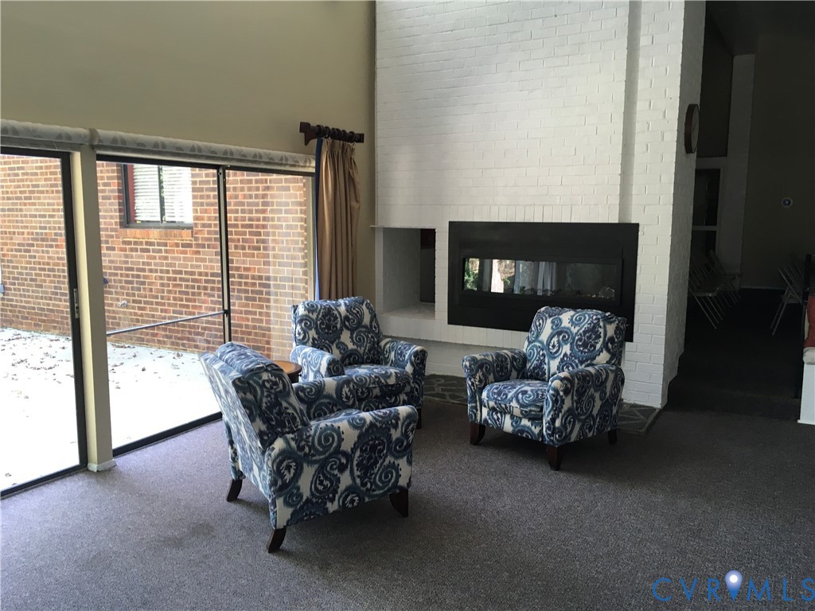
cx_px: 408
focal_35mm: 29
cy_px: 306
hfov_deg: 61.7
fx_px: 683
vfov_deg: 48.2
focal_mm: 4.15
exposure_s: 1/30
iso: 32
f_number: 2.2
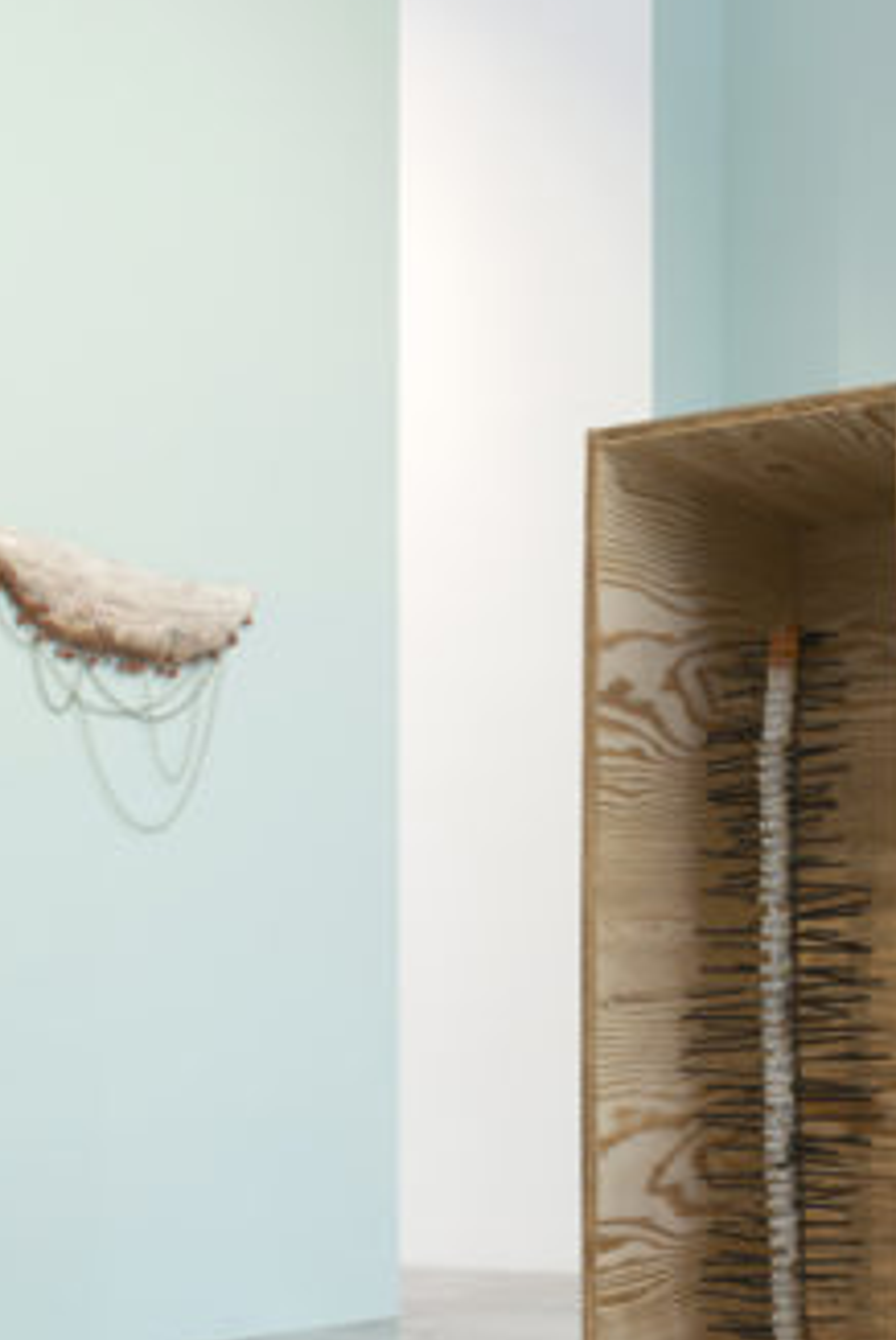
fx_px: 2347
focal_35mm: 63
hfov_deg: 21.5
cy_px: 1042
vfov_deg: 31.2
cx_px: 592
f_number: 16
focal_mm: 35
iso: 100
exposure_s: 1/1.25
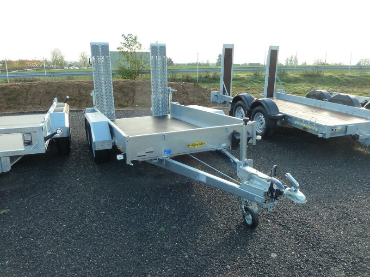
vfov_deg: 54.9
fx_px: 267
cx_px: 185
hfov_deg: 69.4
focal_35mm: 25
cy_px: 138
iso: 125
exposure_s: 1/100
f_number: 4
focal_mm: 4.1
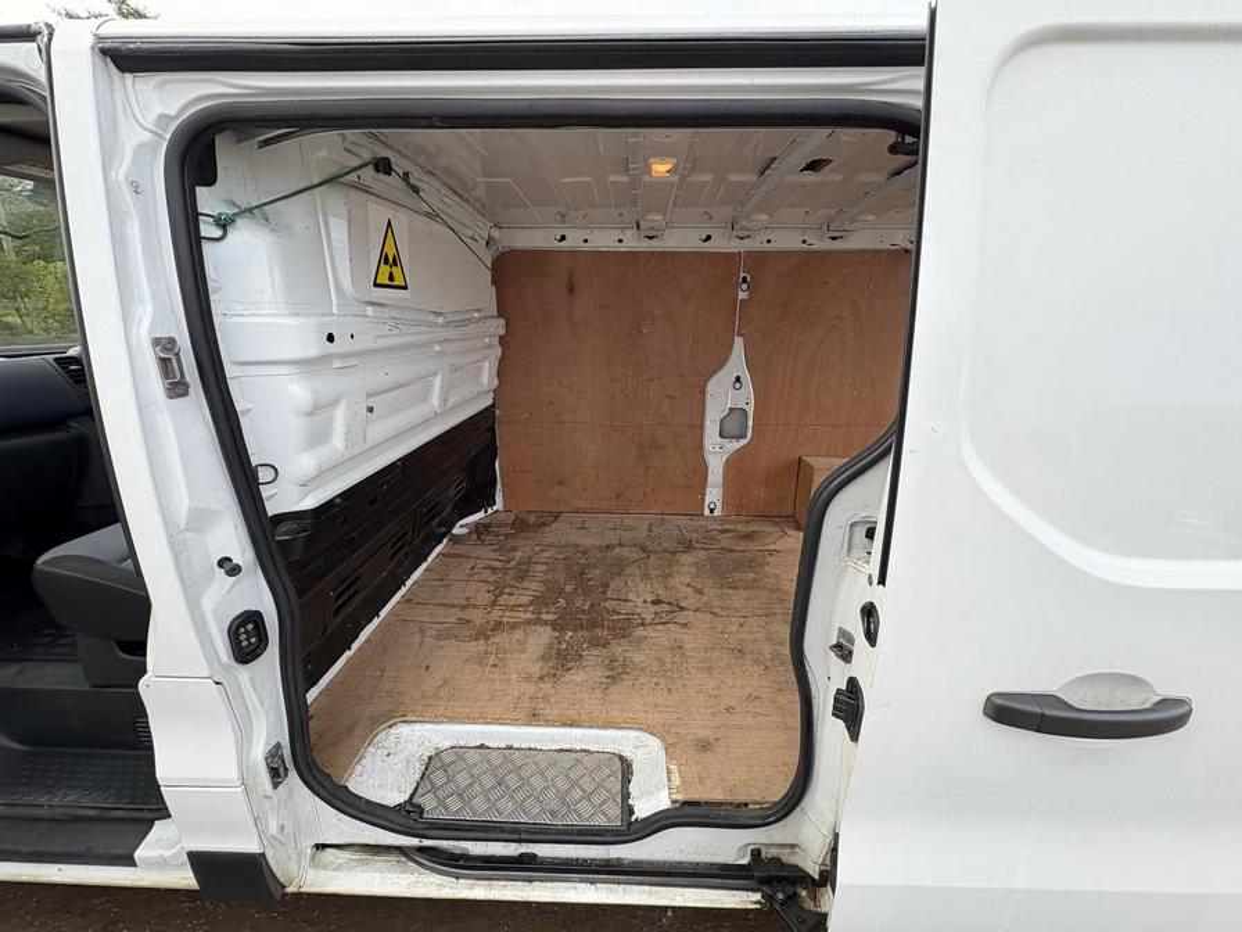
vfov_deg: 85.7
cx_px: 621
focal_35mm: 14
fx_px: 502
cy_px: 466
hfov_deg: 102.1
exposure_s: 1/127
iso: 64
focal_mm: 2.22
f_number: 2.2
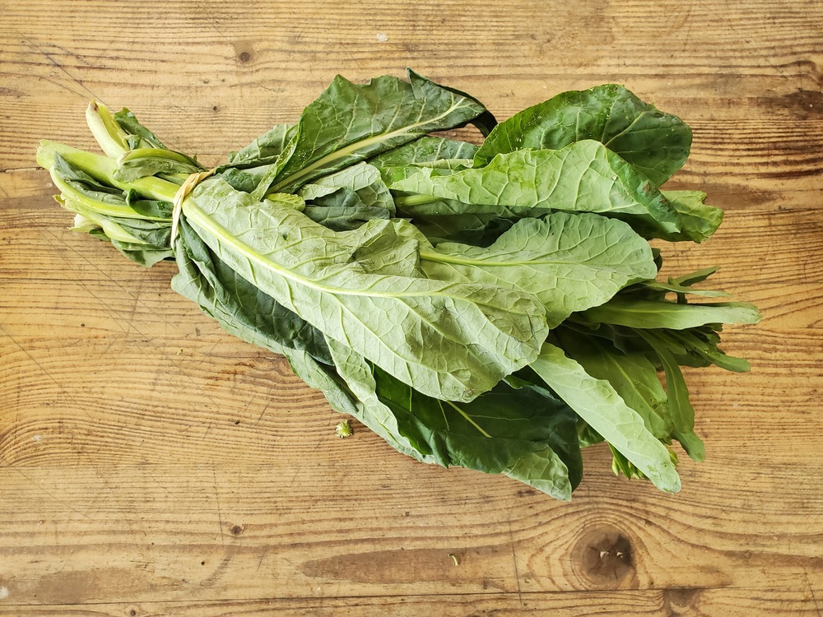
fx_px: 618
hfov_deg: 67.3
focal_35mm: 26
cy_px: 308
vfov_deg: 53.1
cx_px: 412
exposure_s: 1/100
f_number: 2.4
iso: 250
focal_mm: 4.3
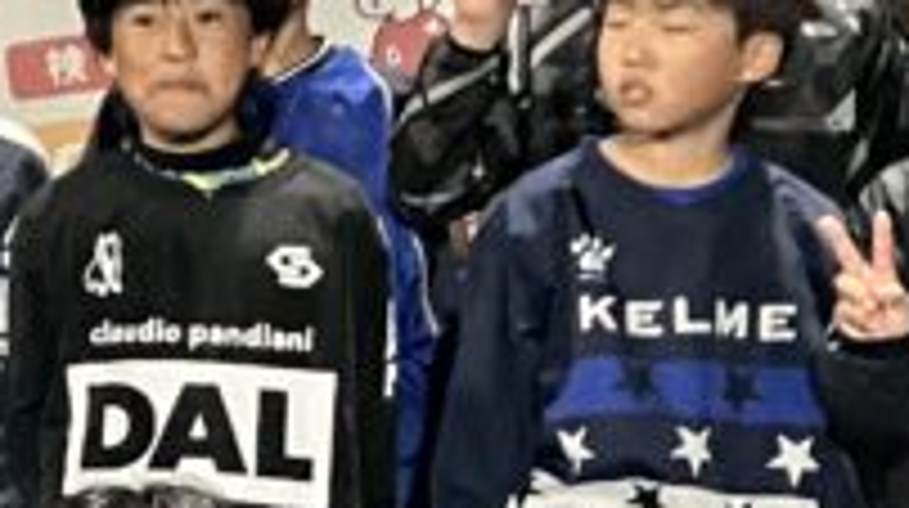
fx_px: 3731
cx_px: -608
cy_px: 288
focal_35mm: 155
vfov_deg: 7.8
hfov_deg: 12.9
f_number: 1.8
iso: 640
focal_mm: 3.99
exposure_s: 1/20
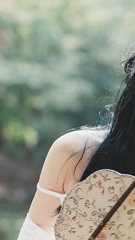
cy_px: 236
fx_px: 1374
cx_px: 188
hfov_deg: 5.6
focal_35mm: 216
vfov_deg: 9.9
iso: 125
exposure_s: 1/200
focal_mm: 74
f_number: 2.5
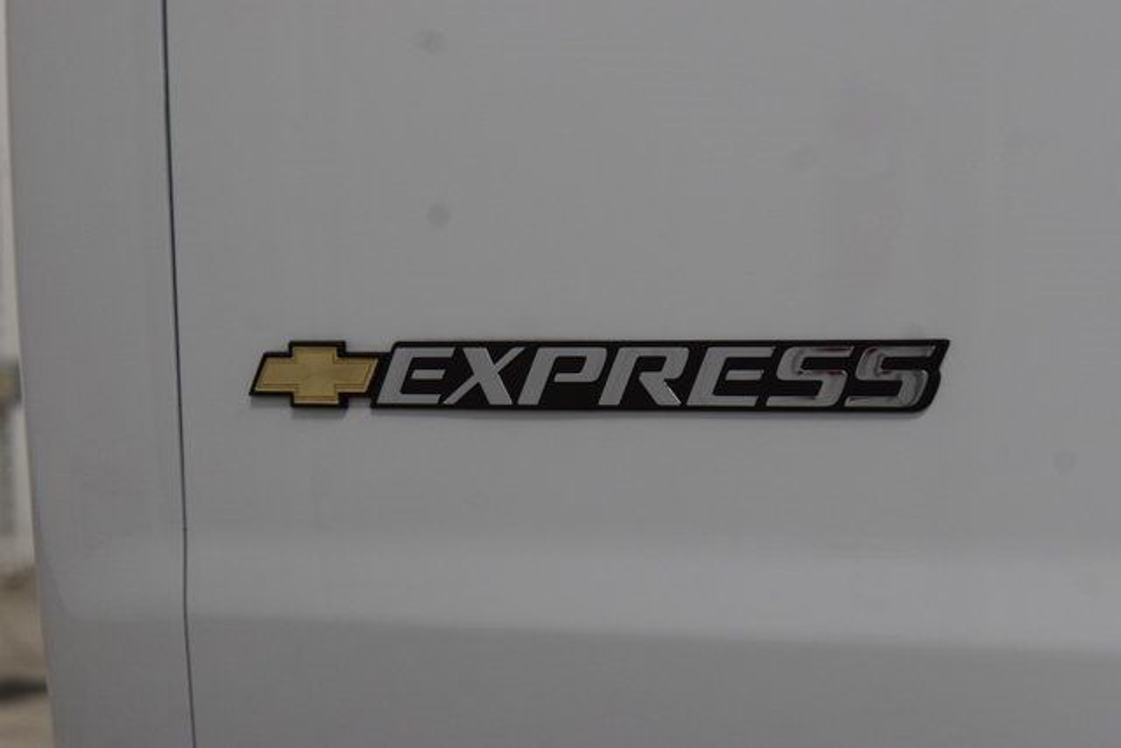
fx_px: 3270
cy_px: 374
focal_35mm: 105
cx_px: 560
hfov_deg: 19.5
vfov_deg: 13.0
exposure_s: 1/125
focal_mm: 70
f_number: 7.1
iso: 1600
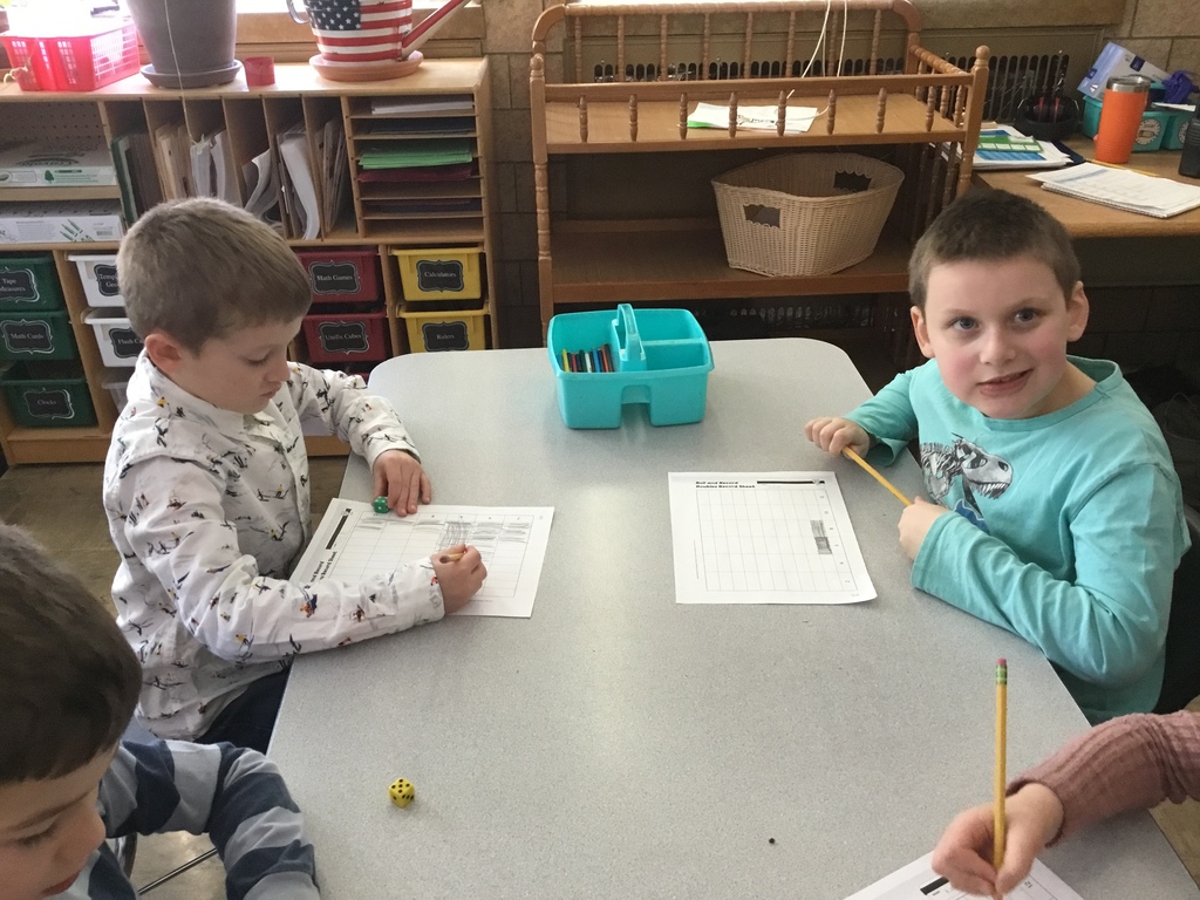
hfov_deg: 58.4
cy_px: 450
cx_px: 600
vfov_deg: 45.4
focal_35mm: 31
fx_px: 1075
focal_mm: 3.3
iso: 160
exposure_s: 1/30
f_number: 2.4
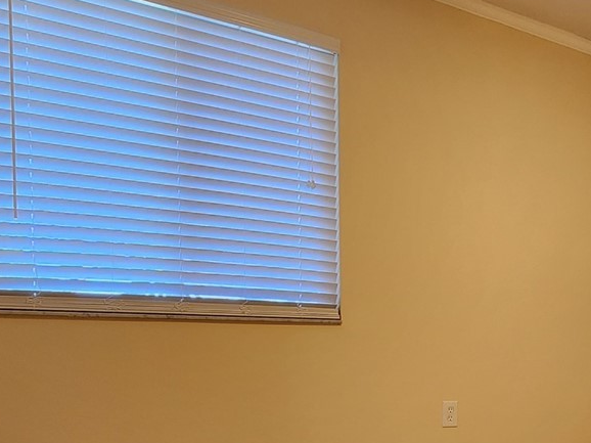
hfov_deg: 43.9
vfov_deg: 37.9
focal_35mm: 36
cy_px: 368
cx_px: 590
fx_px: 614
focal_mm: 2.2
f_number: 2.2
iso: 250
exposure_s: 1/60
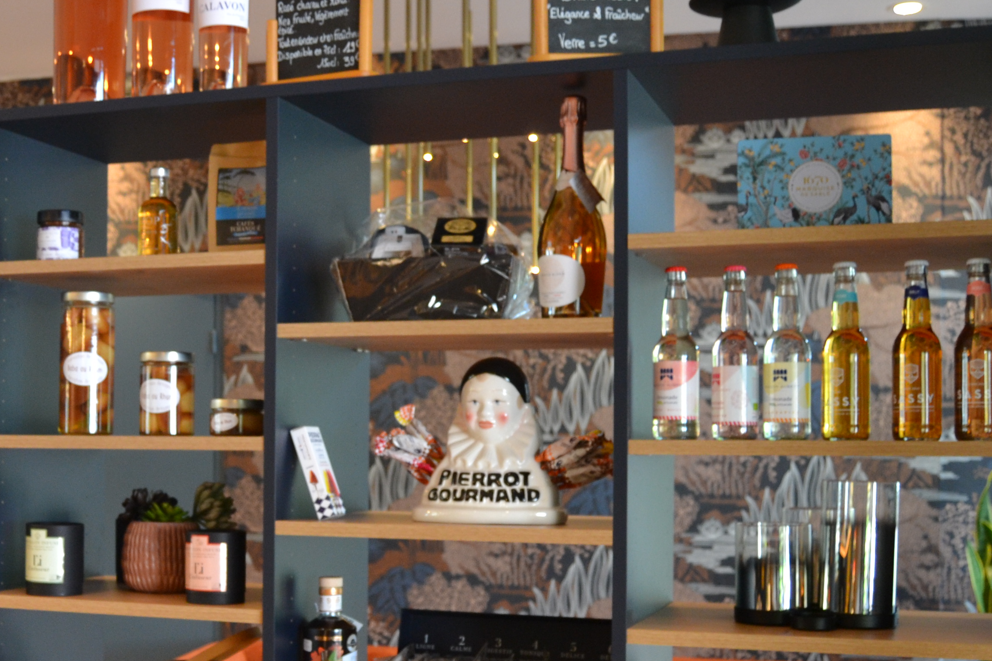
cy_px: 432
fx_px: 1488
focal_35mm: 54
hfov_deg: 36.0
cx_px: 249
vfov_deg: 25.0
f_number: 3.5
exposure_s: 1/60
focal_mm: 18
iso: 560
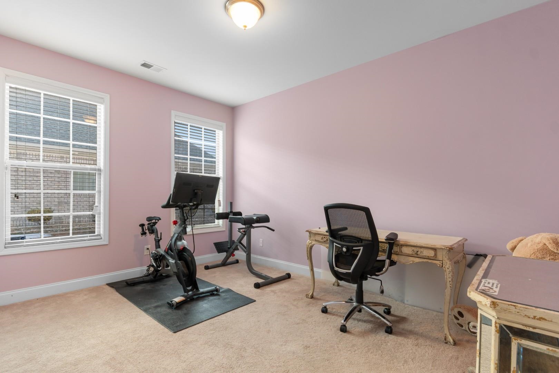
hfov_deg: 96.7
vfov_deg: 73.7
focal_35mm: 16
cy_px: 186
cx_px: 280
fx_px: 248
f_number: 4.8
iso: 100
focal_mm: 11
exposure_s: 1/13
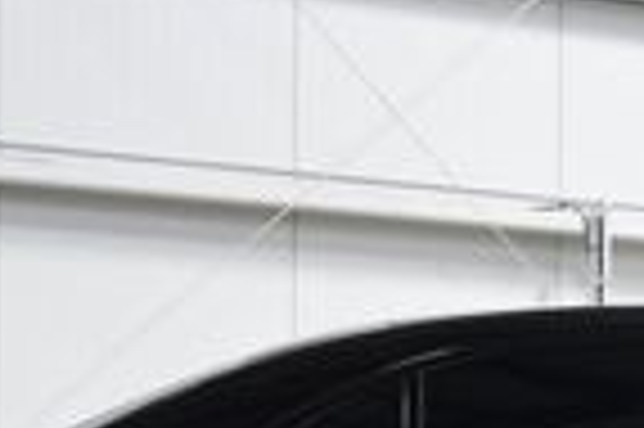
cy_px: 647
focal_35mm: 215
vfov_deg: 6.3
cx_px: 905
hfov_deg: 9.4
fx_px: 3842
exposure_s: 1/15
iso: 500
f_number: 6.3
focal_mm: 32
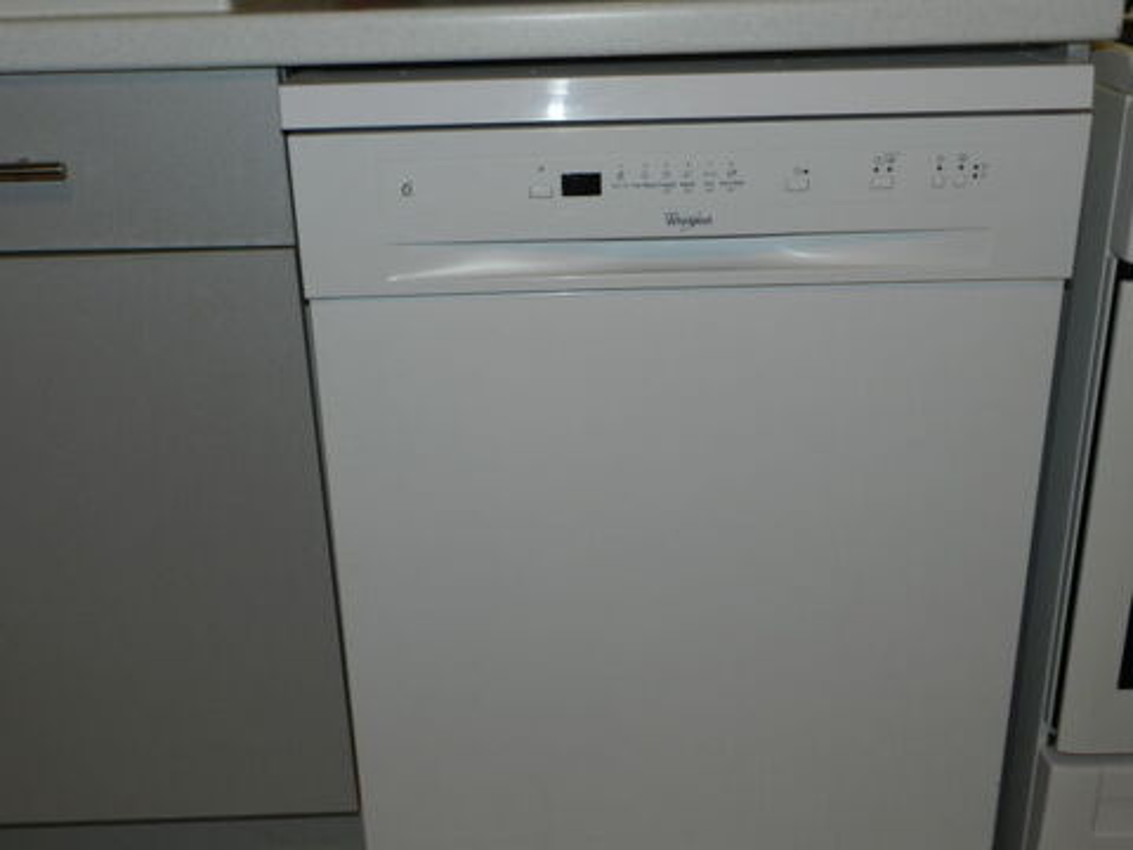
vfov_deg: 37.7
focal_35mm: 38
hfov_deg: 49.0
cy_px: 425
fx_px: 1244
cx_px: 566
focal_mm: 6.7
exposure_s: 1/30
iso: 200
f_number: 4
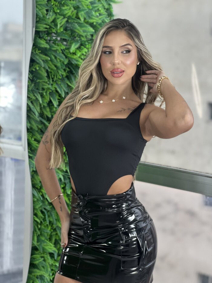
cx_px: 106
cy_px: 142
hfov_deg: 19.1
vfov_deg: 25.3
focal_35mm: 77
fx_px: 629
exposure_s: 1/120
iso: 200
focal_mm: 9
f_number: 2.8
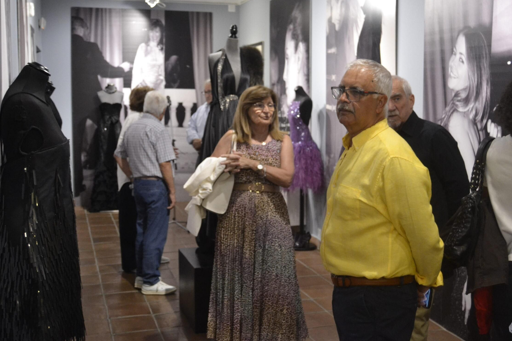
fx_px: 640
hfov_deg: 43.6
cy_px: 150
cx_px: 280
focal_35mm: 45
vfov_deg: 29.8
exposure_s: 1/60
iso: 2000
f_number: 4
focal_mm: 26
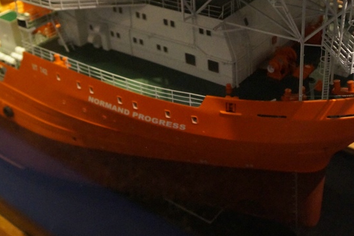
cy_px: 39
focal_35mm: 50
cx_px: 156
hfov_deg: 39.5
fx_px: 492
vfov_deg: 26.4
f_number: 3.5
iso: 3200
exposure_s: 1/125
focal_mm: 18
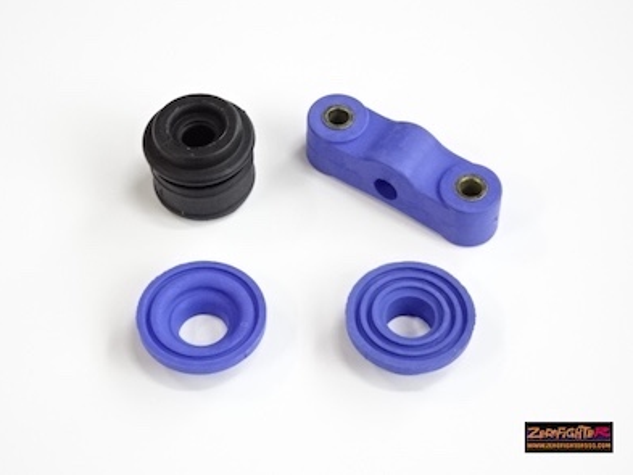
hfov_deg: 17.3
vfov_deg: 13.0
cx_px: 317
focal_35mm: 114
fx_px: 2085
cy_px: 237
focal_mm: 19.1
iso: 800
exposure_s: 1/25
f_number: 5.6
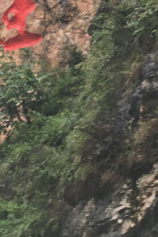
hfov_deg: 12.4
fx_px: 711
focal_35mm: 108
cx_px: -26
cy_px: 34
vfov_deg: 18.7
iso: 50
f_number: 2.2
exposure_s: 1/33
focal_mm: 4.15
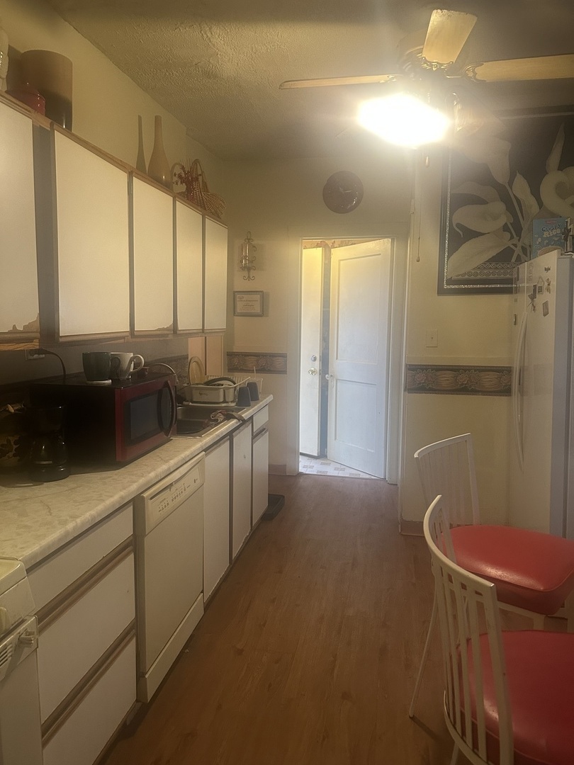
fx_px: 531
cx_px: 287
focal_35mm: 24
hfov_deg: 56.8
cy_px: 382
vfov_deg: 71.6
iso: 400
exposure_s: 1/60
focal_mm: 6.86
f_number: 1.78
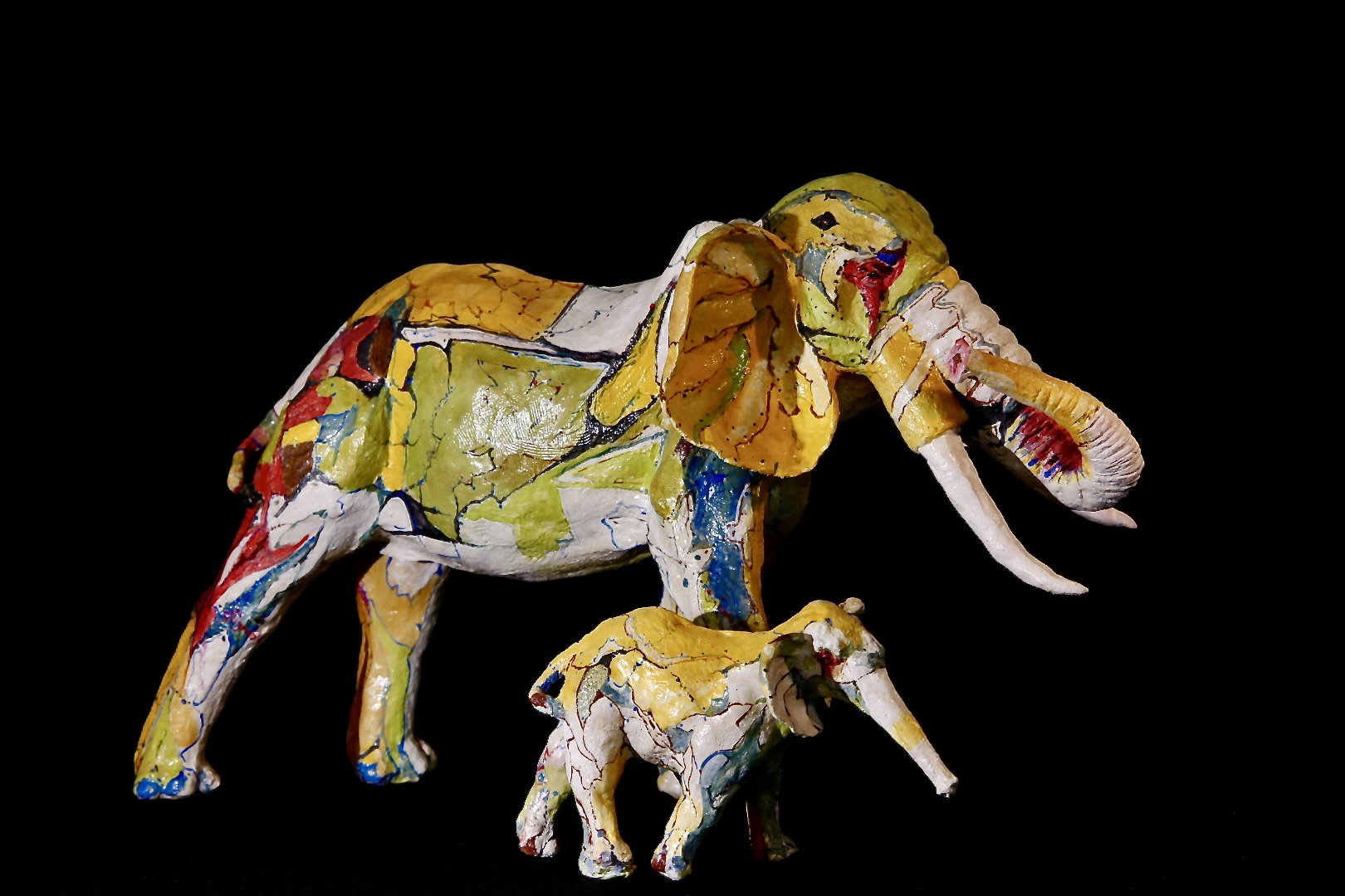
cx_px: 672
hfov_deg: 41.9
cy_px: 448
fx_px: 1756
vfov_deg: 28.6
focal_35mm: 47
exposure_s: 1/80
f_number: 4.8
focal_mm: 32
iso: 250
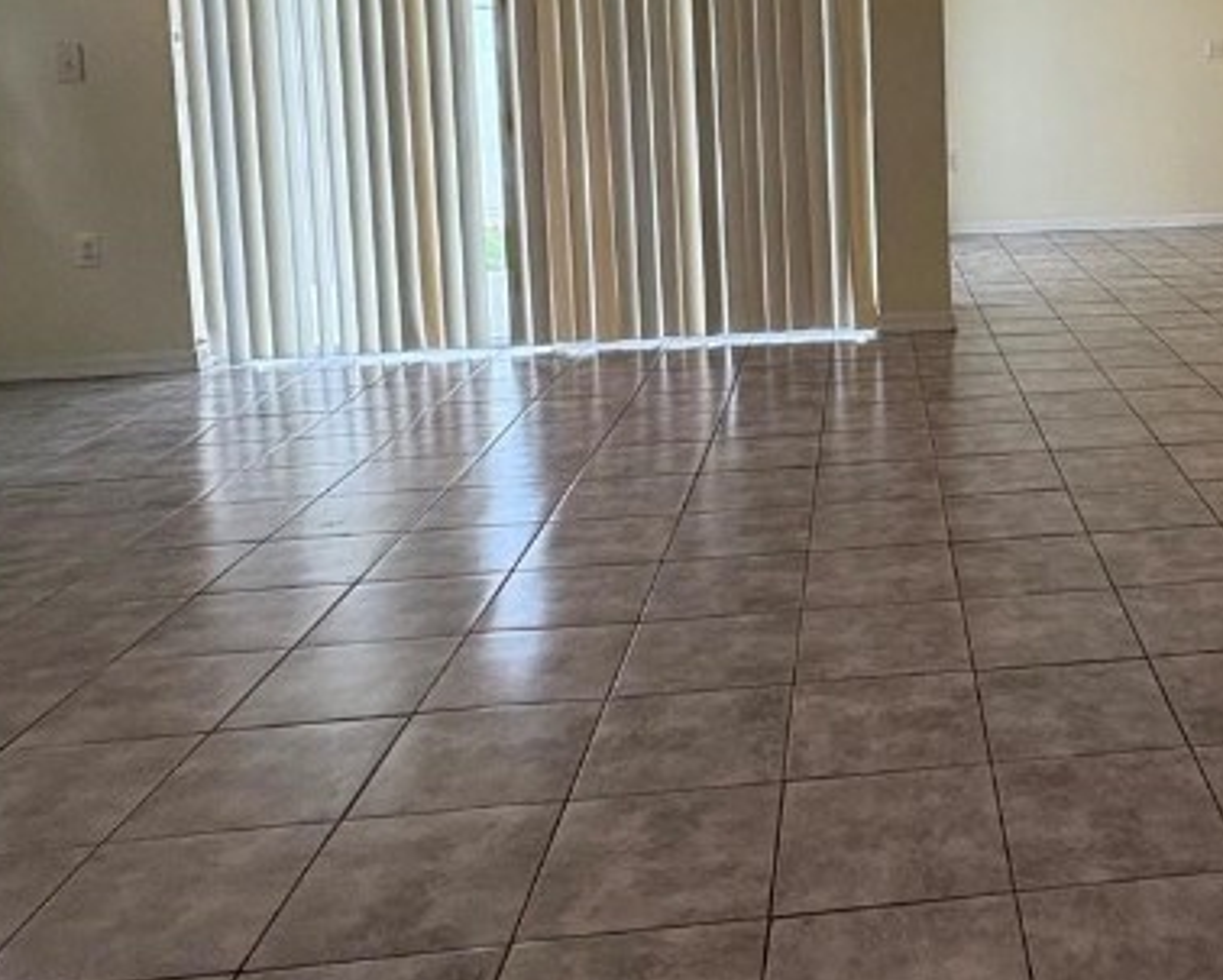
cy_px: 168
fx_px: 1340
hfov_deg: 45.6
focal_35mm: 37
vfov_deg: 38.4
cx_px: 1042
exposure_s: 1/120
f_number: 2.2
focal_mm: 2.22
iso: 250
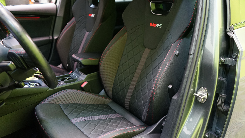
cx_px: 122
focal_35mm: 30
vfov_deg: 38.9
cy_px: 67
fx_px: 195
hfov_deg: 64.3
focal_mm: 28
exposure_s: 1/30
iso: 2000
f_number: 3.5
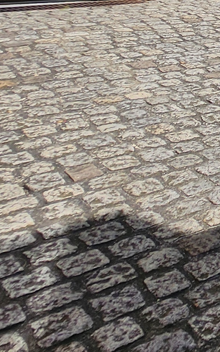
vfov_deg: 25.7
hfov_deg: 13.5
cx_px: 569
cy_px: -176
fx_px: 566
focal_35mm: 59
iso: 32
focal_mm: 1.74
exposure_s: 1/1343
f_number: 2.2
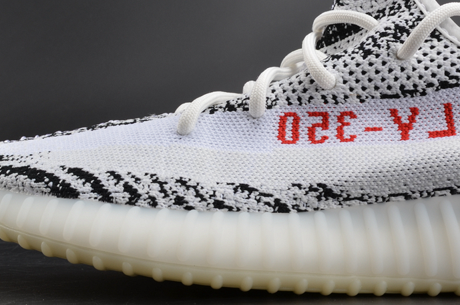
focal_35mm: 78
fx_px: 995
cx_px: 339
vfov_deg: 17.4
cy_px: 87
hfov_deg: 25.7
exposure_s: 1/100
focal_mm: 28
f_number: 13
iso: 125
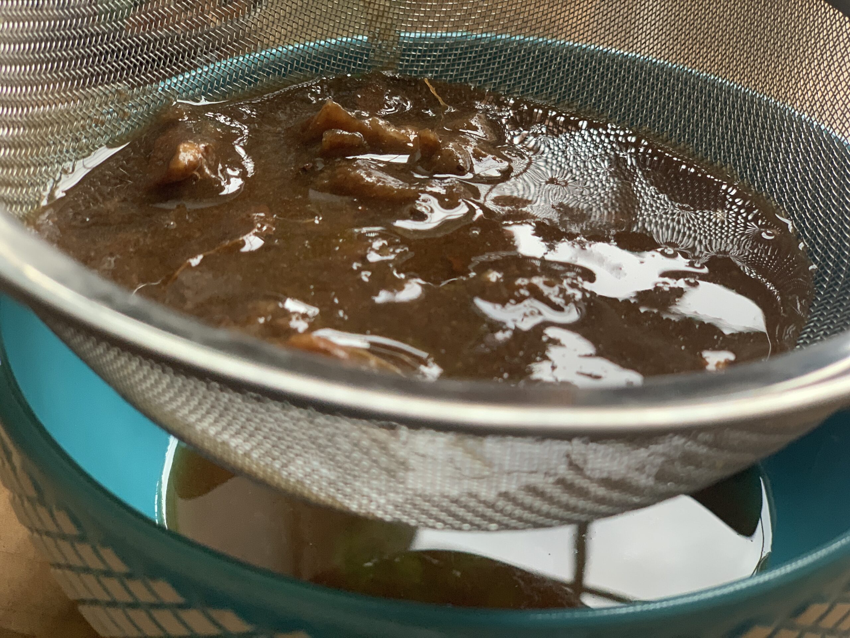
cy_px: 319
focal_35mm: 52
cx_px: 425
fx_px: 1277
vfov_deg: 28.0
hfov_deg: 36.8
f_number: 2.4
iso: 125
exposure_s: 1/114
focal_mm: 6
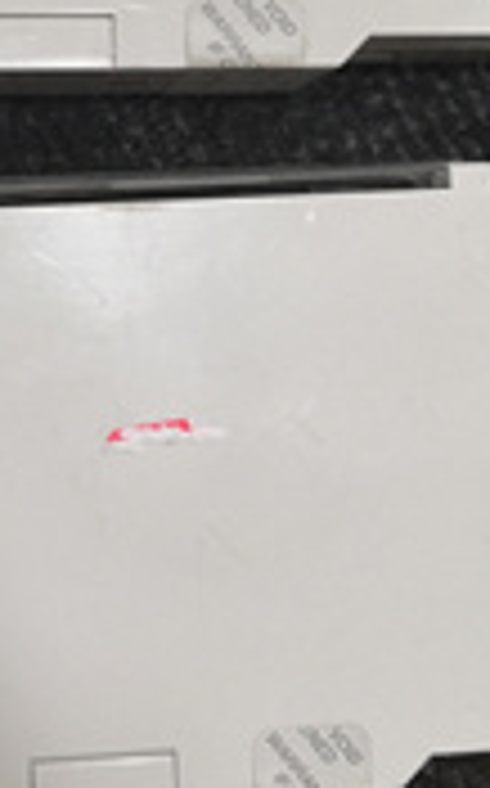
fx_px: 1756
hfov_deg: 15.8
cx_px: 103
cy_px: 272
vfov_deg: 25.1
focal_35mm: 82
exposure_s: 1/33.3
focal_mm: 3.95
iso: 200
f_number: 1.8
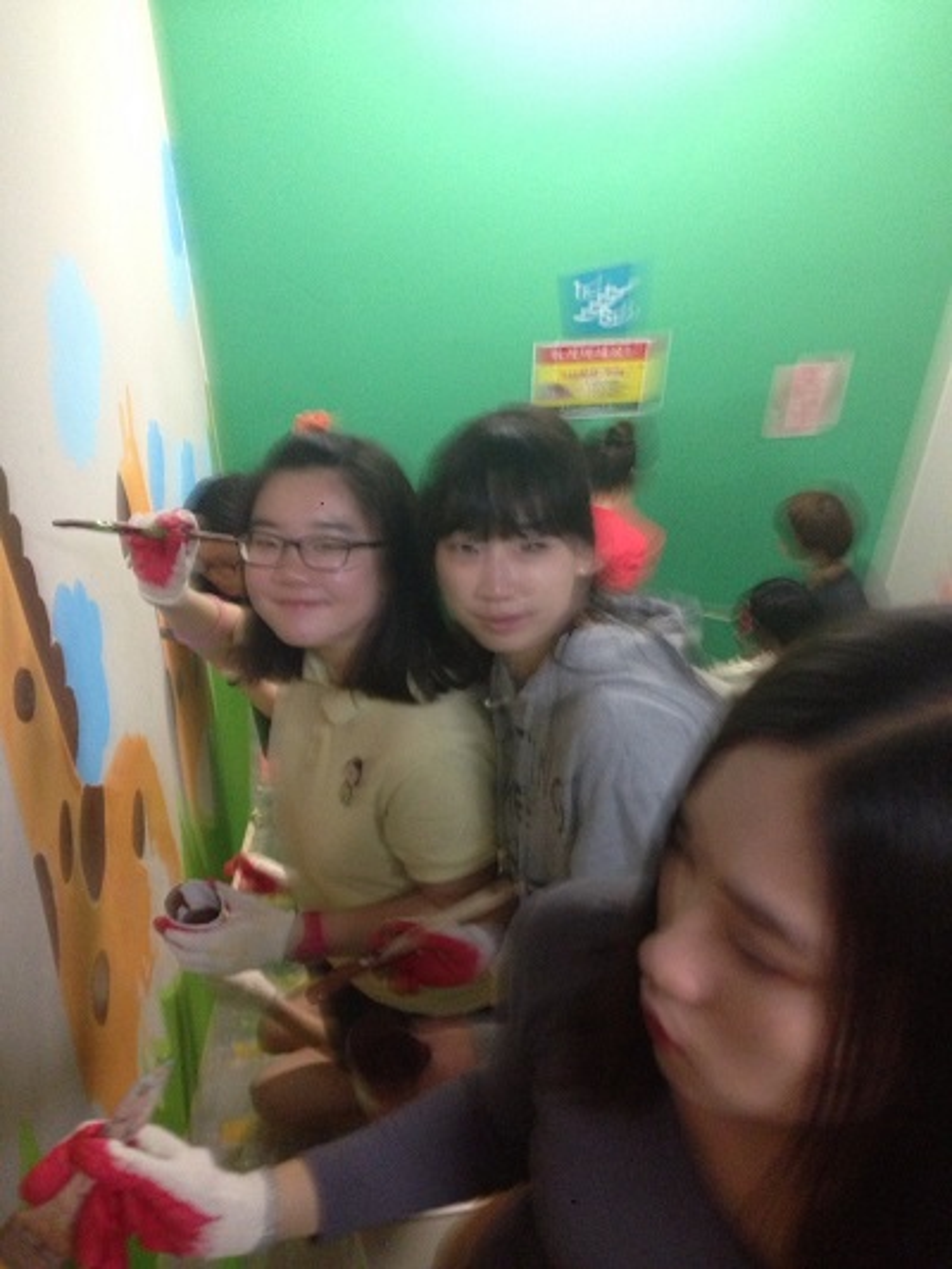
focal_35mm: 33
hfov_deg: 43.0
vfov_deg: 55.3
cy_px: 634
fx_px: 1210
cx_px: 476
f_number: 2.4
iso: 400
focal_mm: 4.13
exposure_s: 1/15
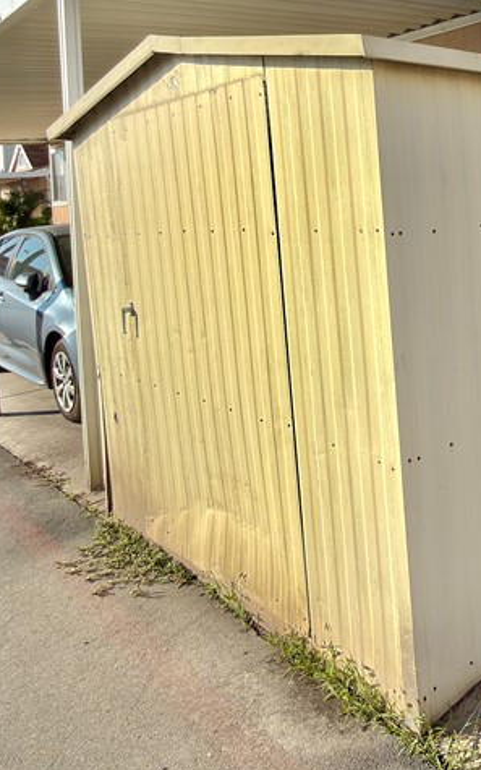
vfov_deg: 58.1
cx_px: 478
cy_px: 246
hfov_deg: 35.7
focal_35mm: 32
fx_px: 671
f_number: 2.2
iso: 16
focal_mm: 2.22
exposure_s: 1/916
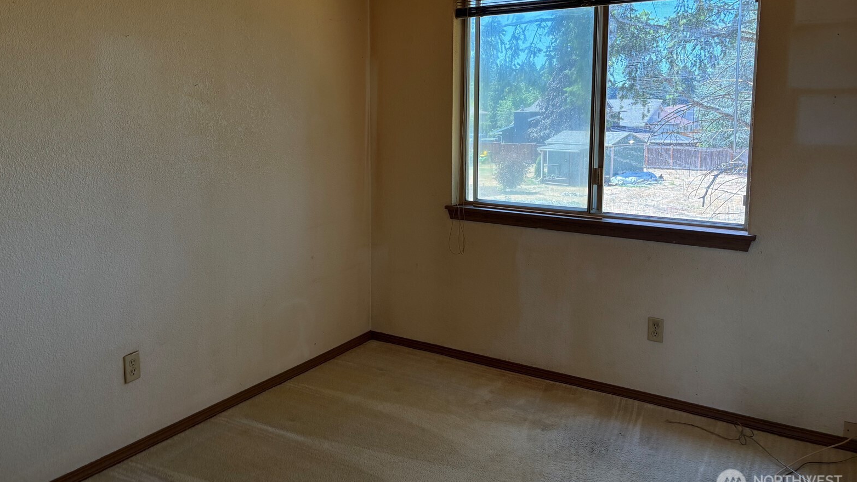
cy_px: 177
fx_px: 659
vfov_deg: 39.9
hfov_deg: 66.1
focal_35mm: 29
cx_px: 420
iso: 125
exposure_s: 1/244
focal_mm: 5.96
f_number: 1.6
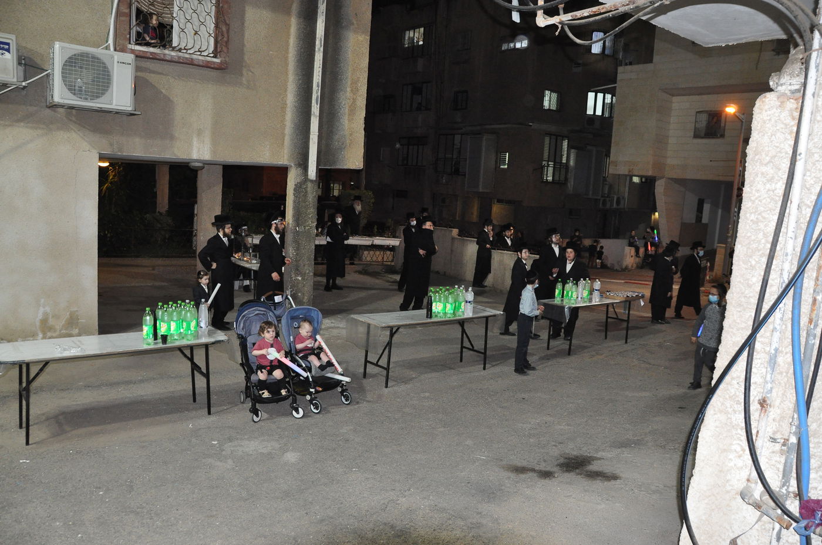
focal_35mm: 27
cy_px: 272
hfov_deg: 67.5
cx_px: 411
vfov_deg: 47.8
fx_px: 616
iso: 1600
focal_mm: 18
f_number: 5
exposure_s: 1/125
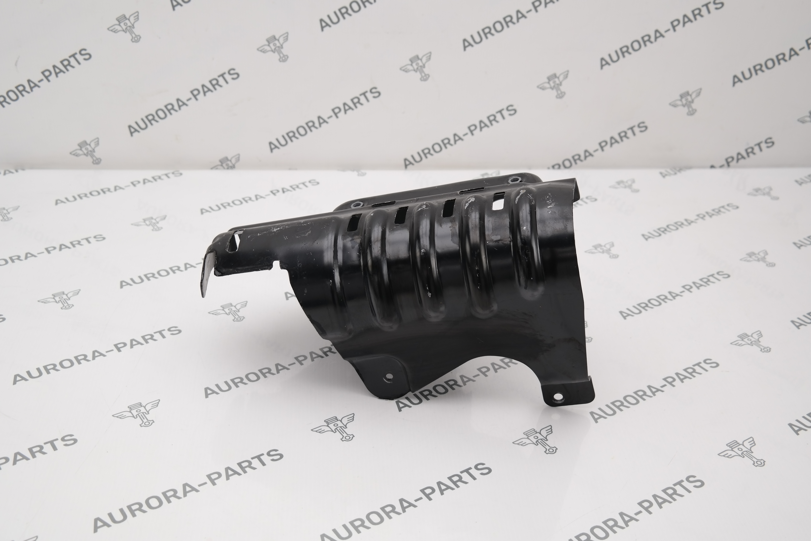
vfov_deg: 30.5
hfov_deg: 44.5
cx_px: 406
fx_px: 991
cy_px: 270
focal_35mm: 44
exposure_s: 1/100
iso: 100
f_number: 4
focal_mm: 29
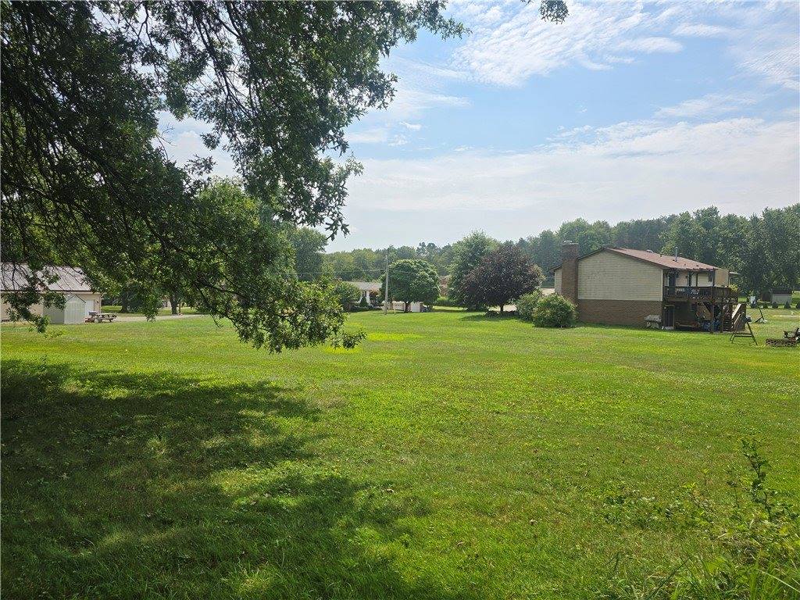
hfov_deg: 73.9
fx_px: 532
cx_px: 400
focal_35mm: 23
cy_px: 300
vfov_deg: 58.9
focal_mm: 6.3
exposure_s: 1/1276
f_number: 1.7
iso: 12
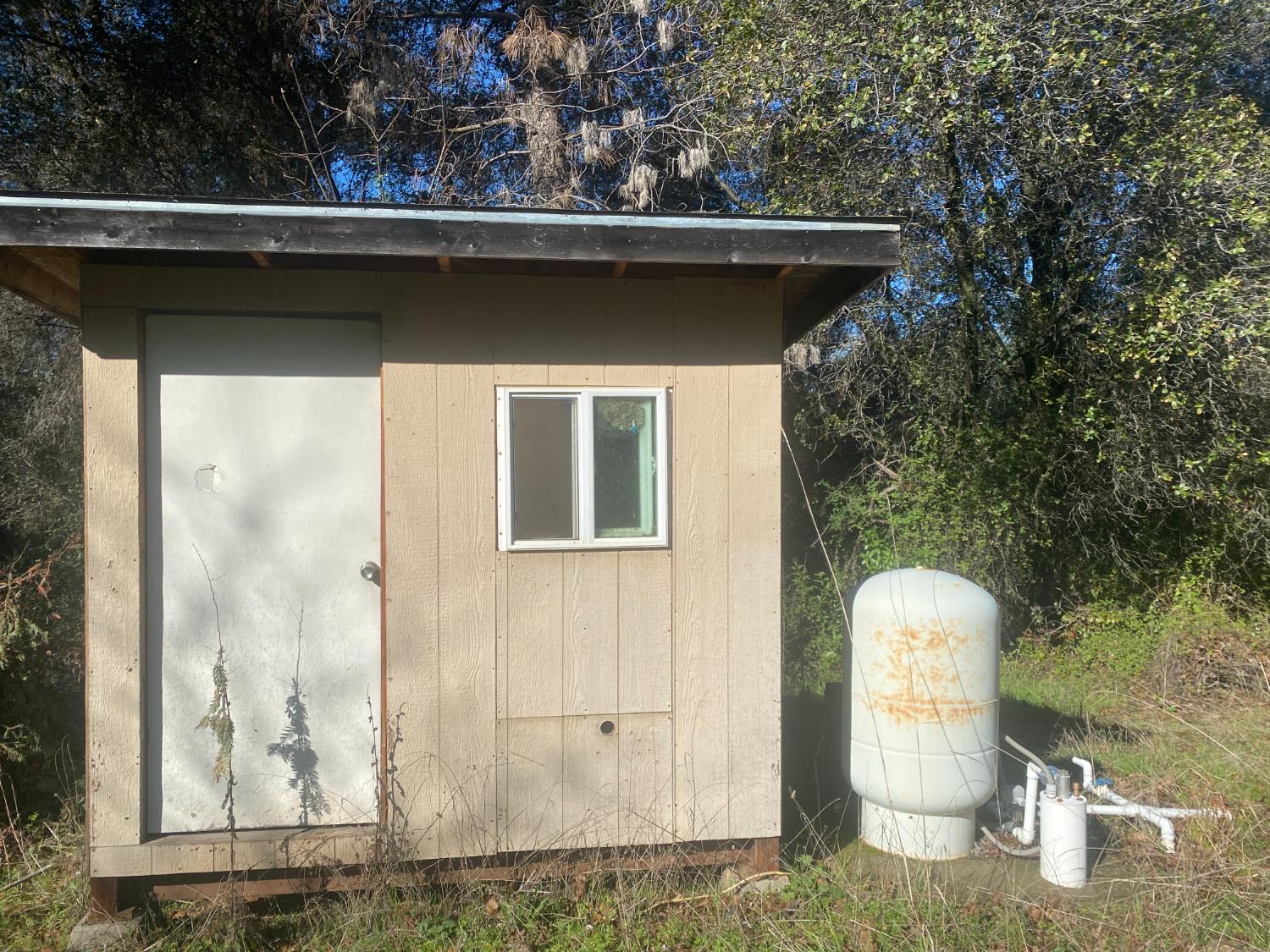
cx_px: 635
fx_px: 954
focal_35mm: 26
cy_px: 476
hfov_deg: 67.3
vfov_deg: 53.1
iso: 32
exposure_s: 1/3497
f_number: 1.8
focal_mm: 4.25
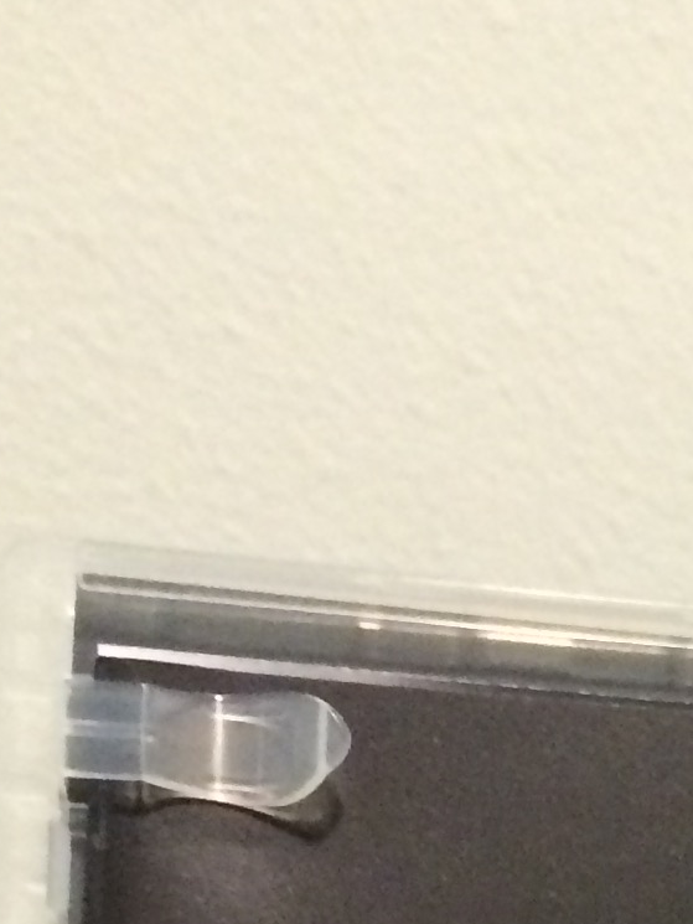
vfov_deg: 14.4
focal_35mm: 127
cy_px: 1439
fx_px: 3389
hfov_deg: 10.9
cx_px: 1281
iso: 320
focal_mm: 4.15
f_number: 2.2
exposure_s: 1/30
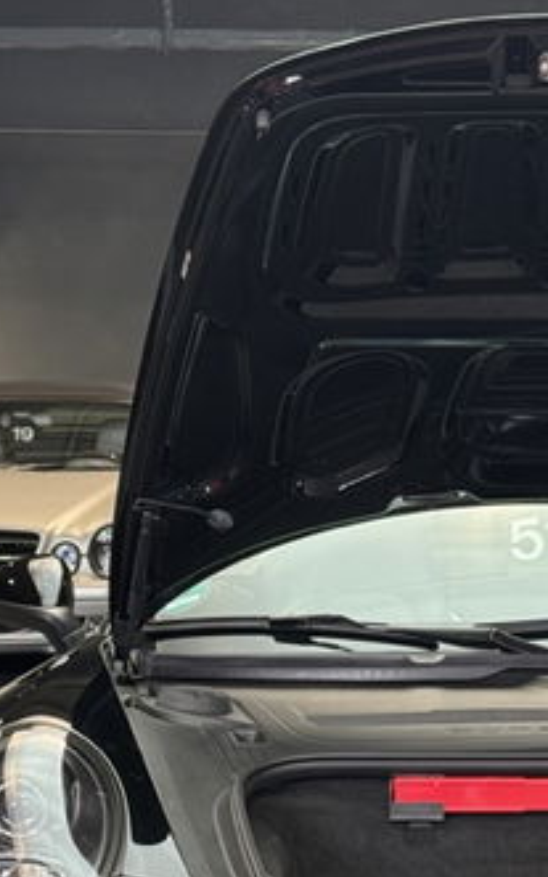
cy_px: 670
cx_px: 508
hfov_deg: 11.0
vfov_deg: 17.6
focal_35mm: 118
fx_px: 2818
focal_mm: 6.76
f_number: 1.78
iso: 160
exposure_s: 1/50
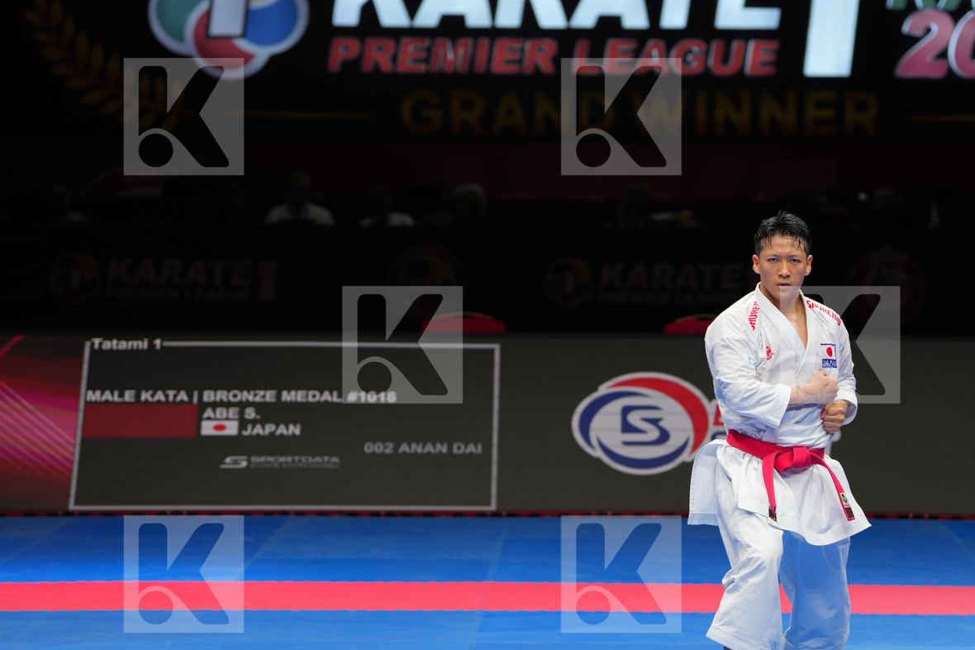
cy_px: 345
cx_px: 621
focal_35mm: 141
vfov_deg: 9.7
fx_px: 3819
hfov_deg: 14.5
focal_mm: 104
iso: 250
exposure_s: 1/500
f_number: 2.8
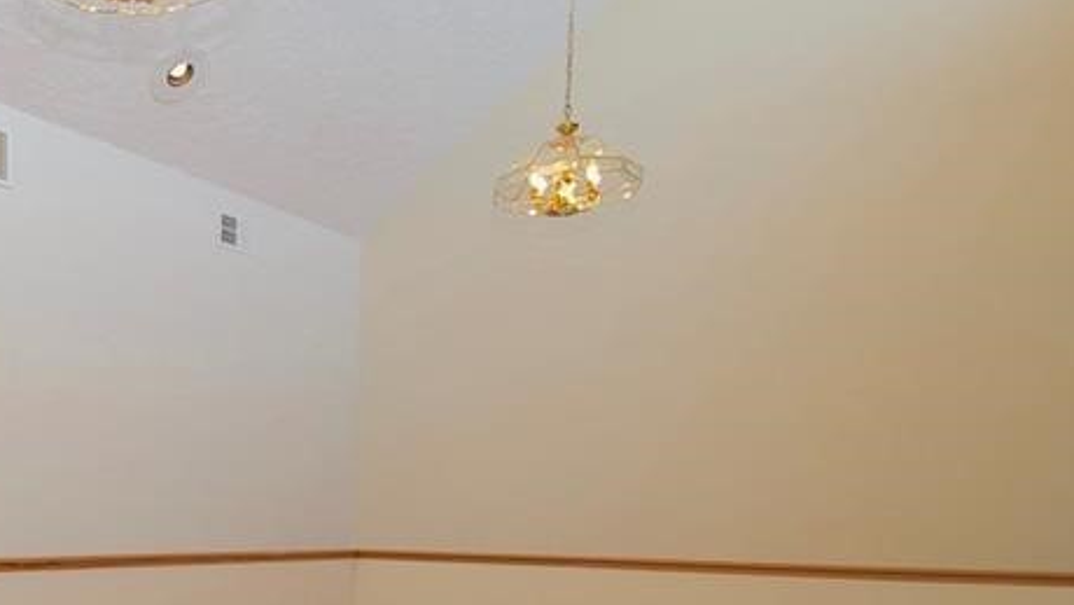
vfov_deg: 31.8
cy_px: 568
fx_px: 997
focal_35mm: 35
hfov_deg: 50.5
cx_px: 117
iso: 200
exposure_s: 1/60
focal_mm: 10
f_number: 4
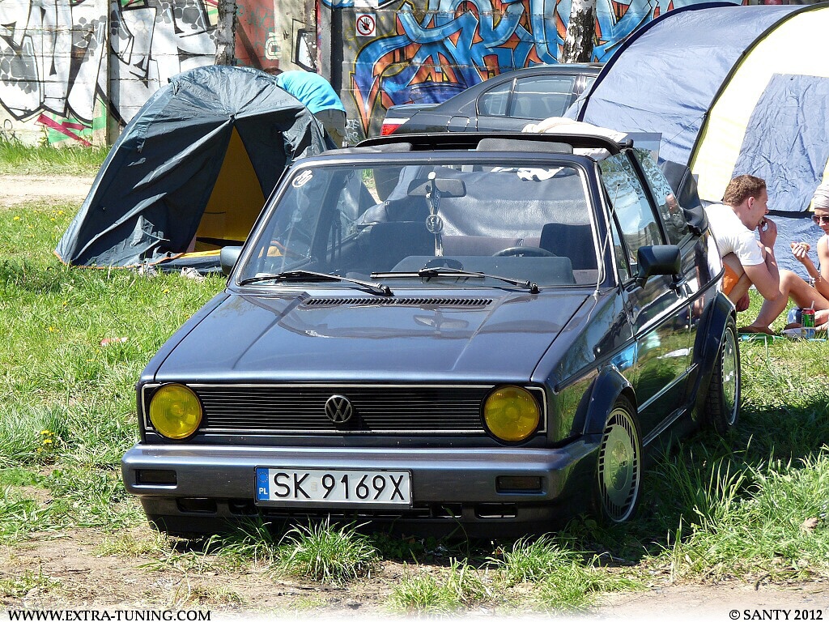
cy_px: 311
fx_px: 4119
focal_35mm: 172
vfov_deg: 8.6
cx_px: 414
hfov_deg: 11.5
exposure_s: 1/250
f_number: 5
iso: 100
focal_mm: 30.5
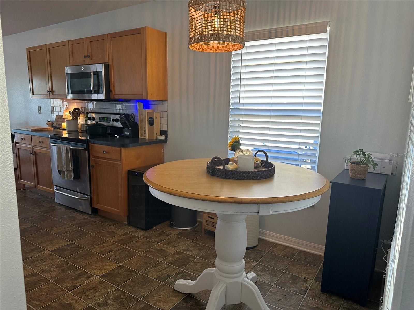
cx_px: 207
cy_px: 155
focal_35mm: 24
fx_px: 287
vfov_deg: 56.8
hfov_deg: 71.6
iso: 125
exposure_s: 1/120
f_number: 1.78
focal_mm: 6.86
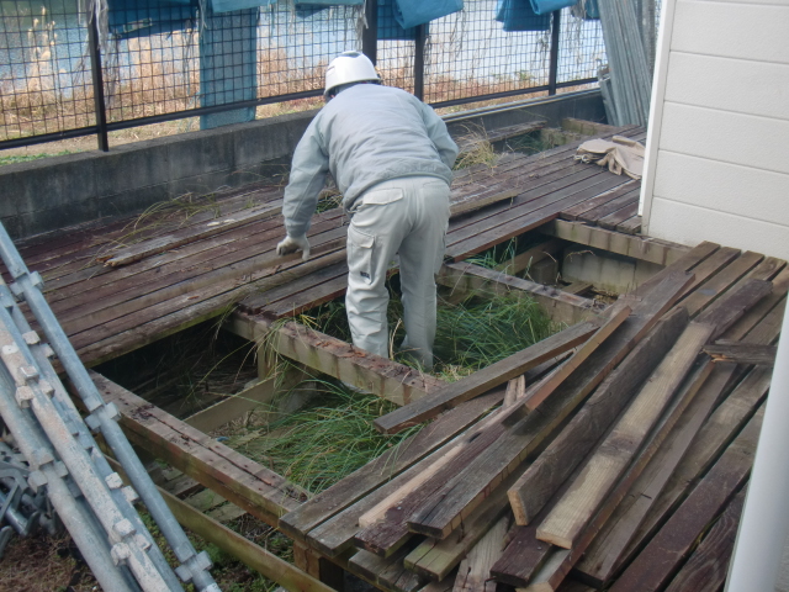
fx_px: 866
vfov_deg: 37.7
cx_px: 394
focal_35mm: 38
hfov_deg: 49.0
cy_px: 296
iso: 64
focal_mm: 6.66
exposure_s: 1/60
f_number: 3.9
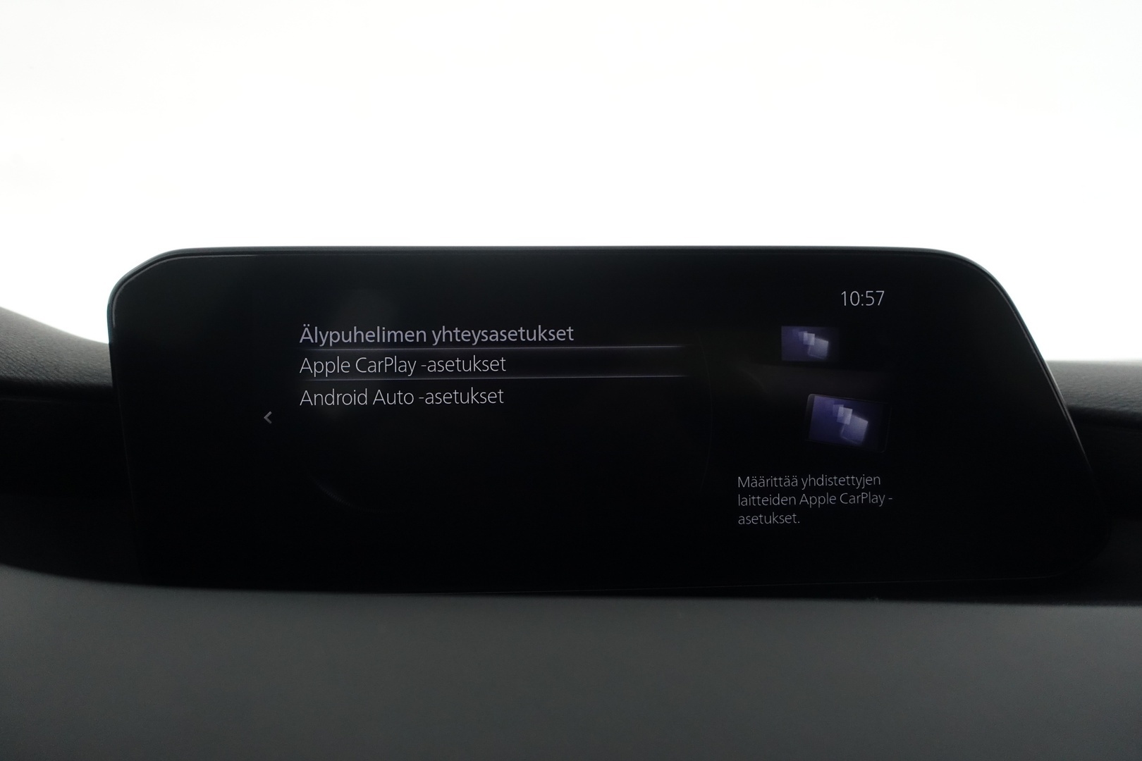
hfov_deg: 73.7
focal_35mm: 24
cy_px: 380
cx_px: 571
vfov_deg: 53.1
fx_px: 761
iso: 1000
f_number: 2.5
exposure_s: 1/80
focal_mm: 8.8
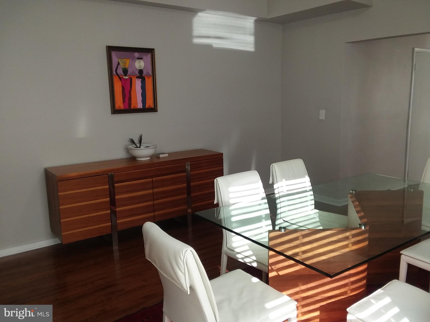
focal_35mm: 29
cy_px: 161
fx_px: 360
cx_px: 215
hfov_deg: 61.7
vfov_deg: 48.2
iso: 40
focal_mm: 2.47
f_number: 1.9
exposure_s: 1/30
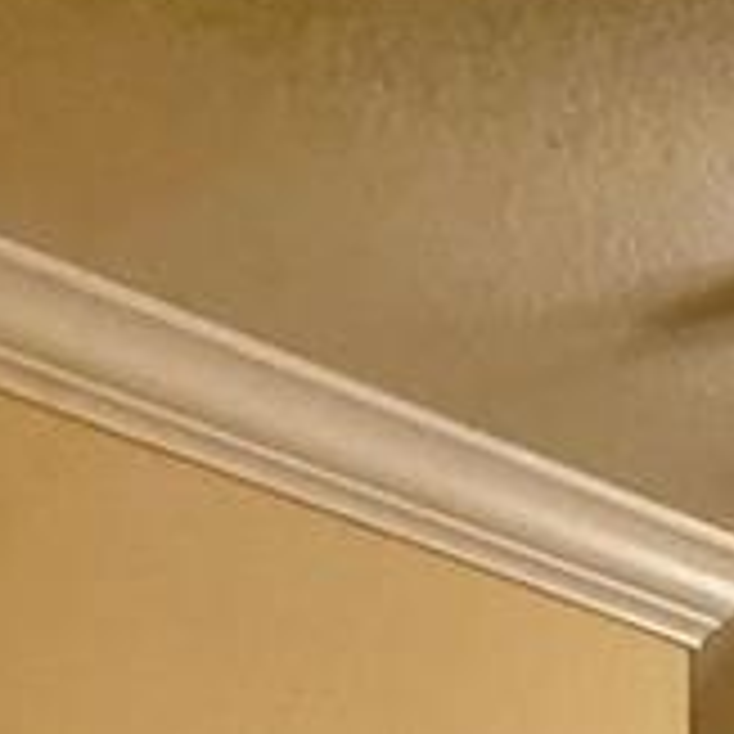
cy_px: 2058
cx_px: 1400
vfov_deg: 12.1
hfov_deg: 15.7
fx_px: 2183
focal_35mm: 91
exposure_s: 1/60
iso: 320
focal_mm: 2.22
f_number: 2.2
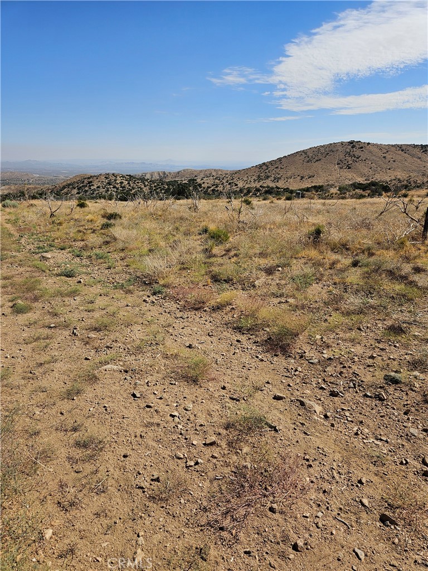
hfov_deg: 58.9
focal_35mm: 23
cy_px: 286
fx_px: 379
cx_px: 214
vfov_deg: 73.9
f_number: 1.8
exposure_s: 1/3333
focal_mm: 5.4
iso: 25
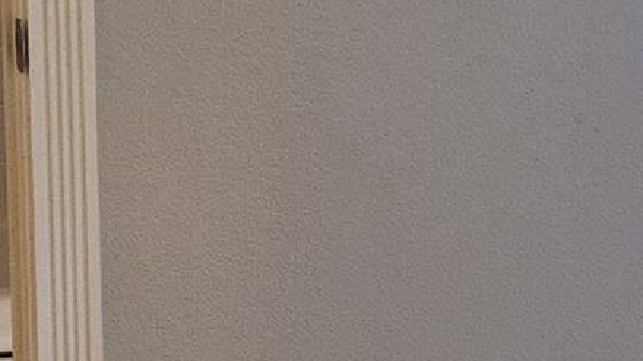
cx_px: 520
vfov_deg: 7.1
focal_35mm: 171
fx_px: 2914
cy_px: 259
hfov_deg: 12.5
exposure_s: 1/120
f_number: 1.8
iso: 100
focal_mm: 5.4
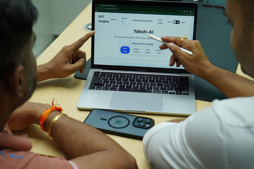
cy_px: 84
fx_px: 402
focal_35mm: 57
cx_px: 127
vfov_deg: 23.8
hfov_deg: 35.1
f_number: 5.6
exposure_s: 1/100
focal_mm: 57
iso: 400
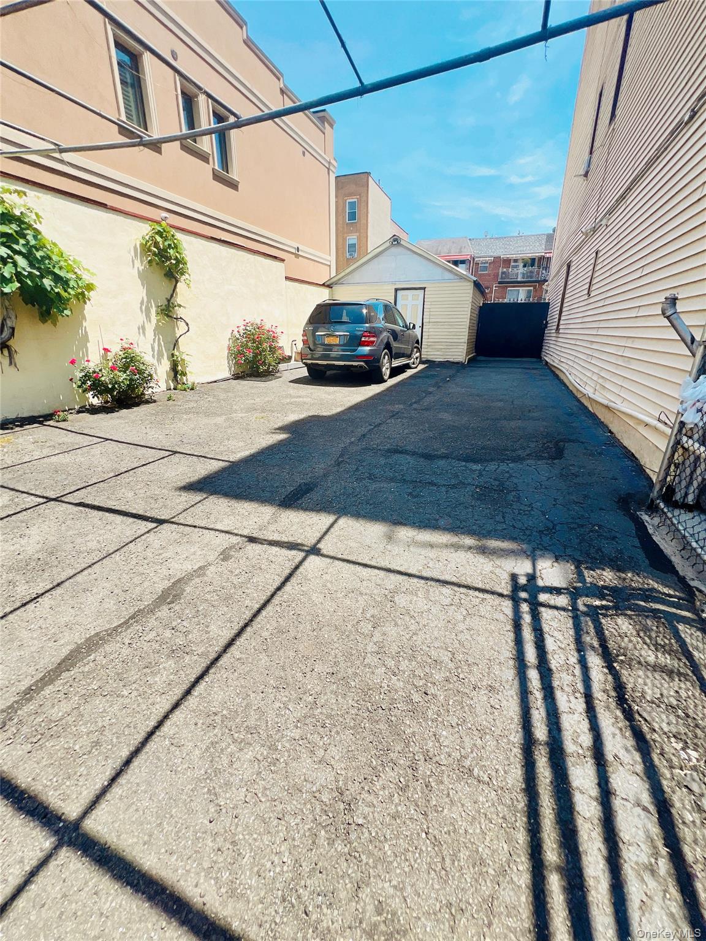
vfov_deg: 106.2
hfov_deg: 89.9
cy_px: 470
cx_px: 353
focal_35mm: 13
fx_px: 354
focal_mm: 1.57
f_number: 1.8
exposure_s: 1/641
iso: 32
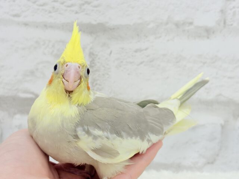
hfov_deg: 36.8
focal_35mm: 52
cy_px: 90
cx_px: 120
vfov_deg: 28.0
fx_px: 359
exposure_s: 1/100
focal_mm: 5.96
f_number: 1.6
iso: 80
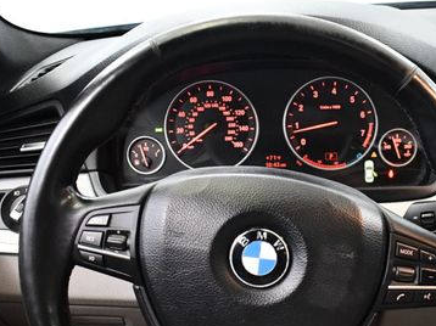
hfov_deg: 30.7
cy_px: 224
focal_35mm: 62
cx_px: 323
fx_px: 780
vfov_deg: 23.5
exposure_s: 1/80
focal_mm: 18
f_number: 3.5
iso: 3200
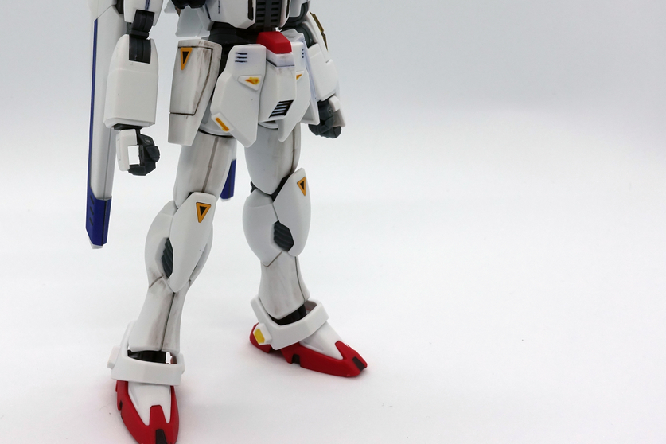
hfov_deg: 45.0
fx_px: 795
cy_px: 146
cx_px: 240
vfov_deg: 30.9
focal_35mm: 43
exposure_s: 1/15
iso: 125
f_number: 11
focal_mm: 10.89
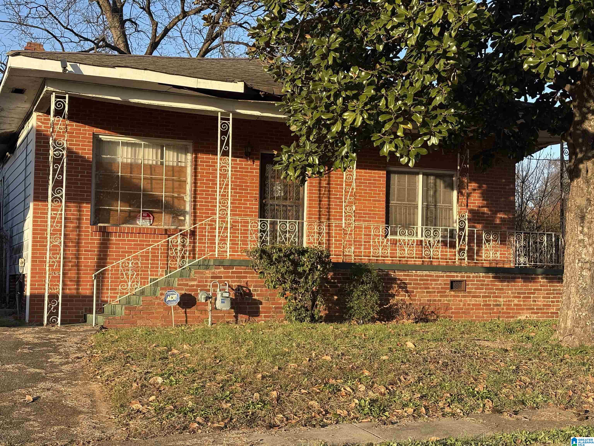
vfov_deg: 28.0
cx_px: 297
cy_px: 223
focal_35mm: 52
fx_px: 892
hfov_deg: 36.8
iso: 32
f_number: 1.6
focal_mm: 5.96
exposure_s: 1/933
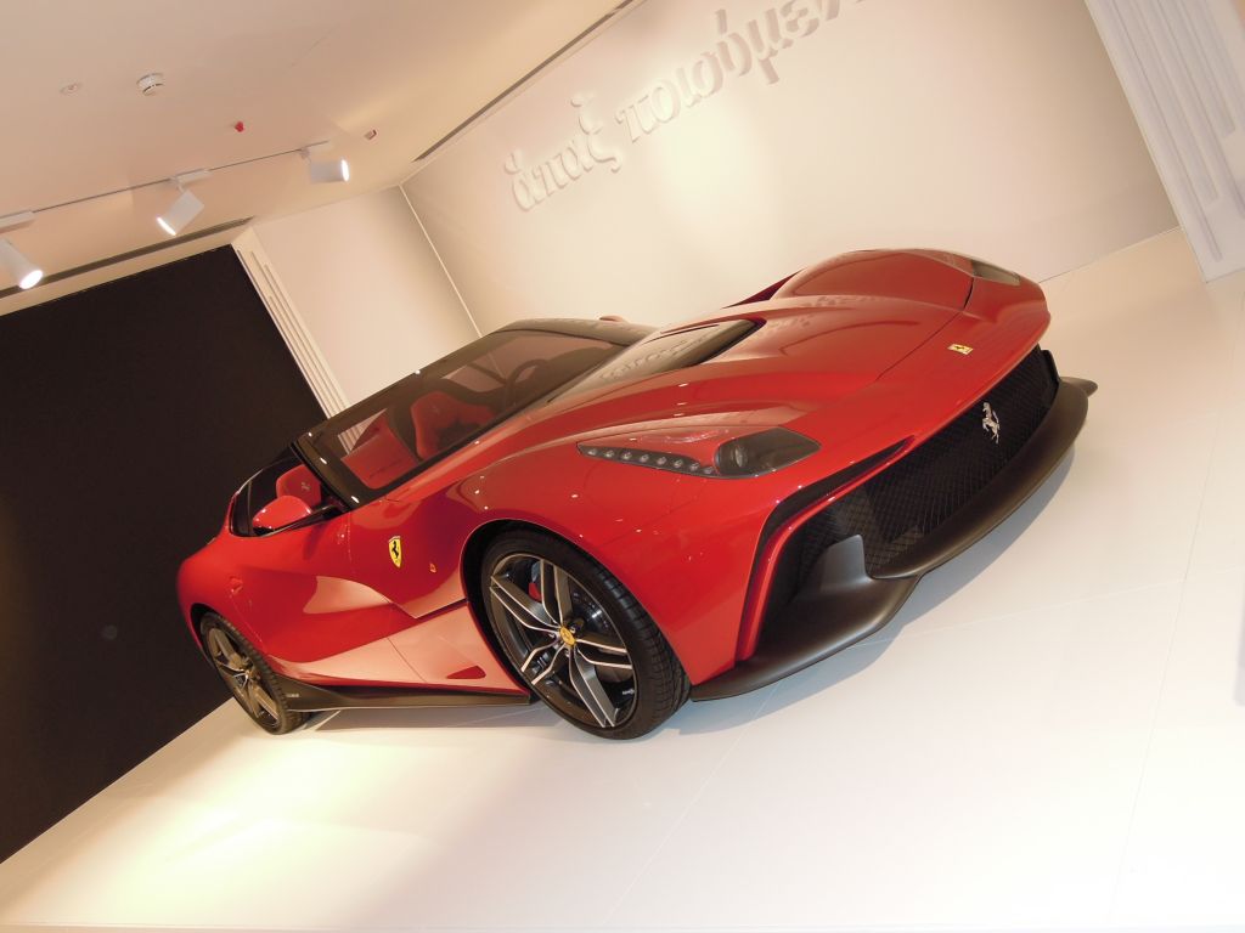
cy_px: 466
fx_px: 1115
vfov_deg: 45.4
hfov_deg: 58.4
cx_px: 622
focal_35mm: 31
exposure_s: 1/50
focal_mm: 5.5
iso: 200
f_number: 3
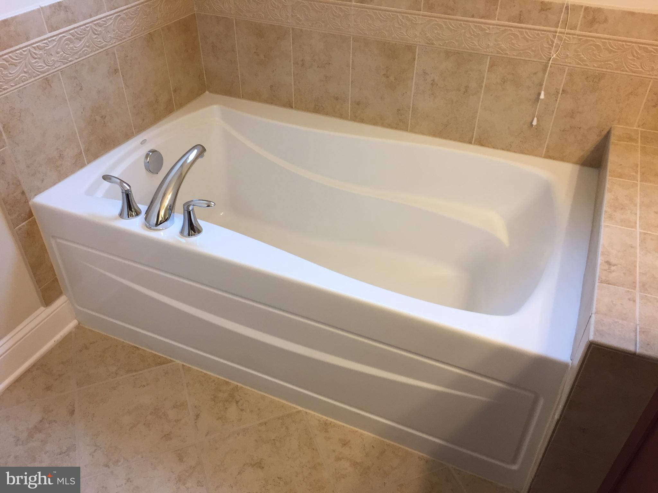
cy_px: 246
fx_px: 551
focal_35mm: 29
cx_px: 329
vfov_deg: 48.2
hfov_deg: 61.7
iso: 32
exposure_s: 1/30
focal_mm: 4.15
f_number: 2.2
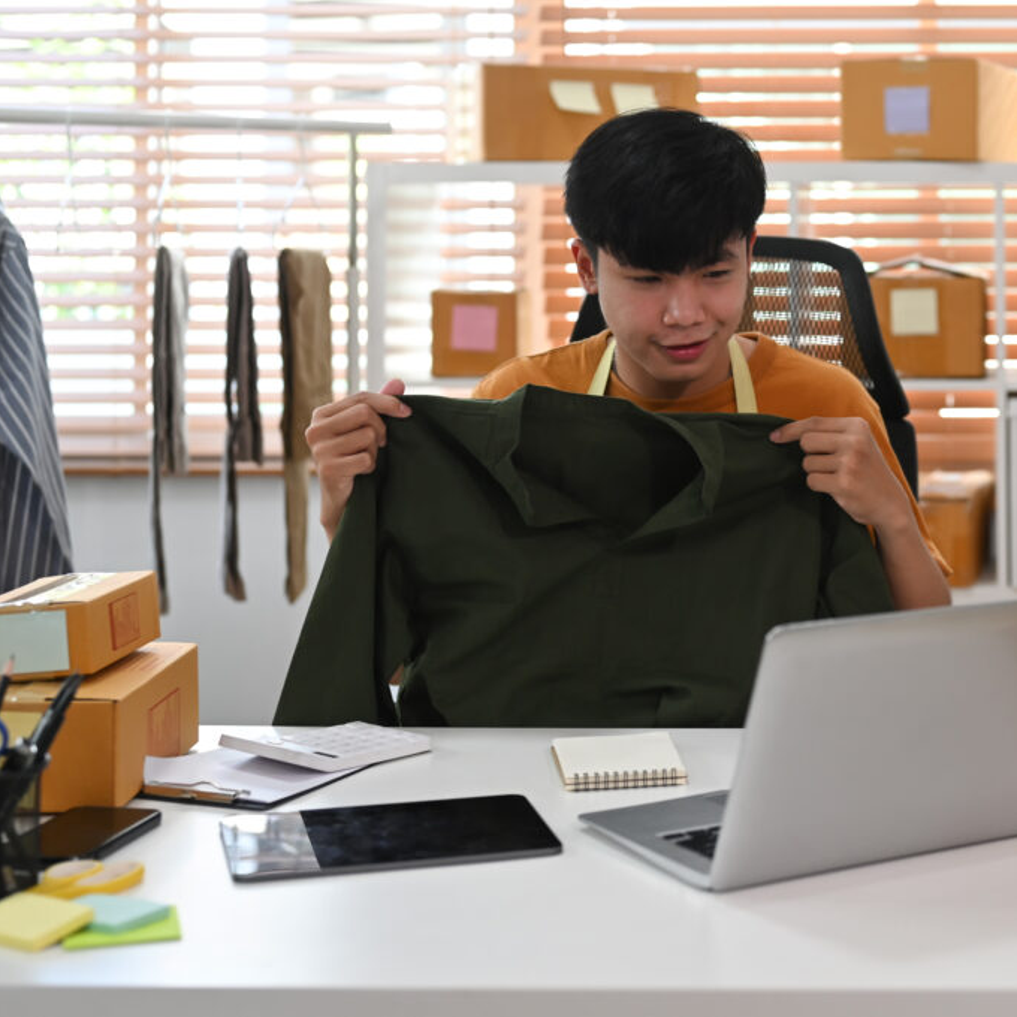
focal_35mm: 64
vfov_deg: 26.9
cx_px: 751
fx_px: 2127
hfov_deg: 26.6
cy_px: 509
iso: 640
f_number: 2.8
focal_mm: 50
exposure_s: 1/200
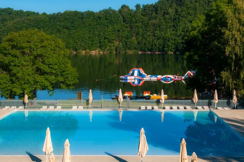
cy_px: 81
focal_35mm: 68
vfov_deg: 20.1
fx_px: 457
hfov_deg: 29.9
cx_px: 122
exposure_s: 1/320
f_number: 9
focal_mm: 45
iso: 200
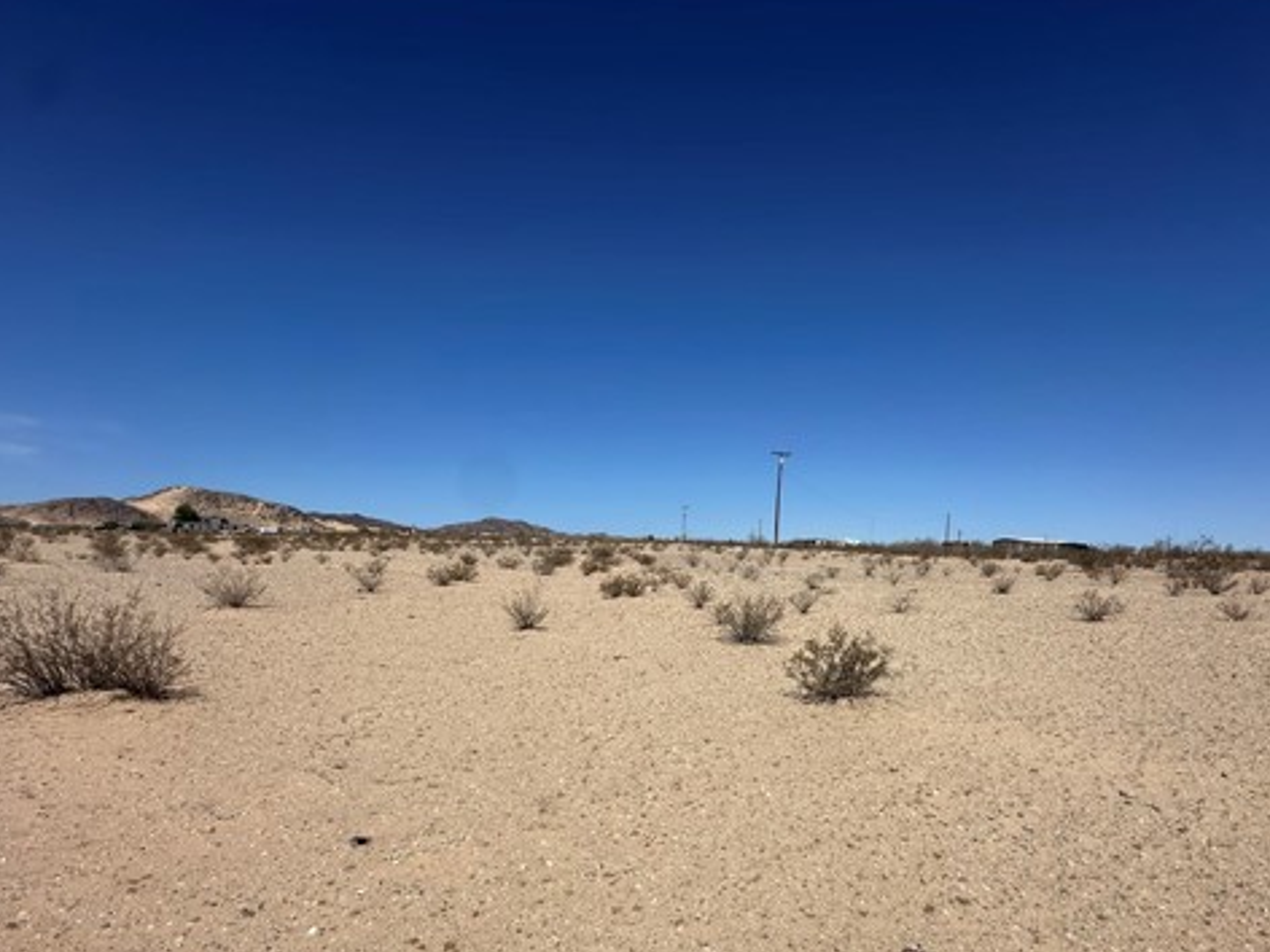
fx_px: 697
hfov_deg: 84.5
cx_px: 678
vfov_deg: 67.0
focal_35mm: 19
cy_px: 627
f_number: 2.2
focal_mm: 2.22
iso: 50
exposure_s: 1/5814
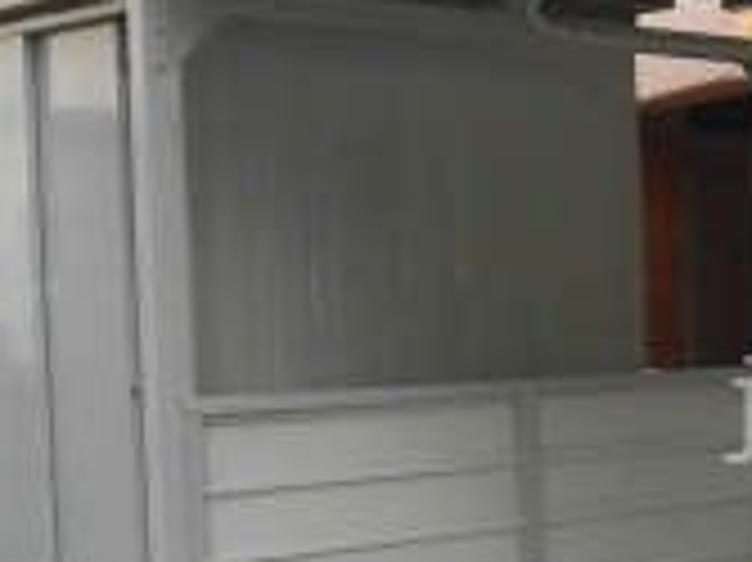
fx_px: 1997
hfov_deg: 19.4
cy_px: 409
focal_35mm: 92
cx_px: 1031
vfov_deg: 16.0
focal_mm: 4.3
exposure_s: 1/100
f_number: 3.1
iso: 100
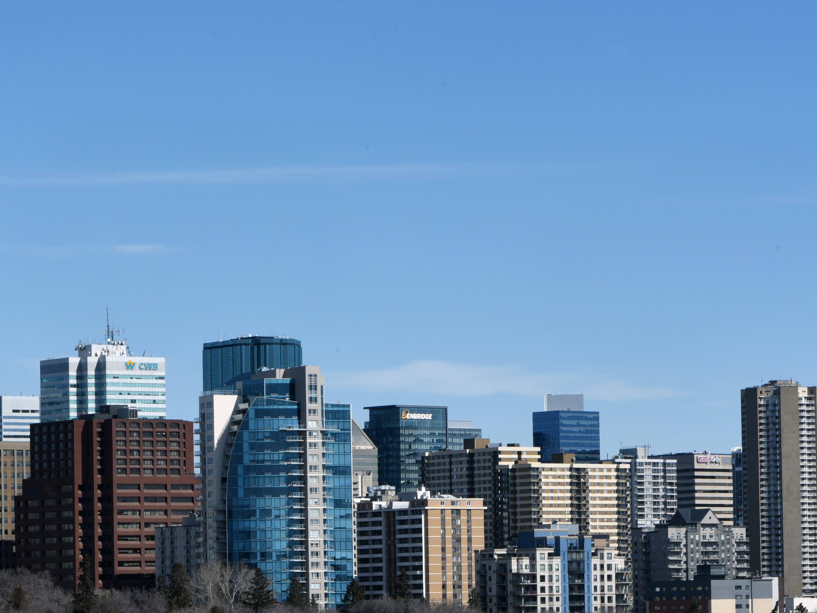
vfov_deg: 8.4
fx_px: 4178
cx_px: 326
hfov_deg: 11.2
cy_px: 477
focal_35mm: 177
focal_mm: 105
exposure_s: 1/400
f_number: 20
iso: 400
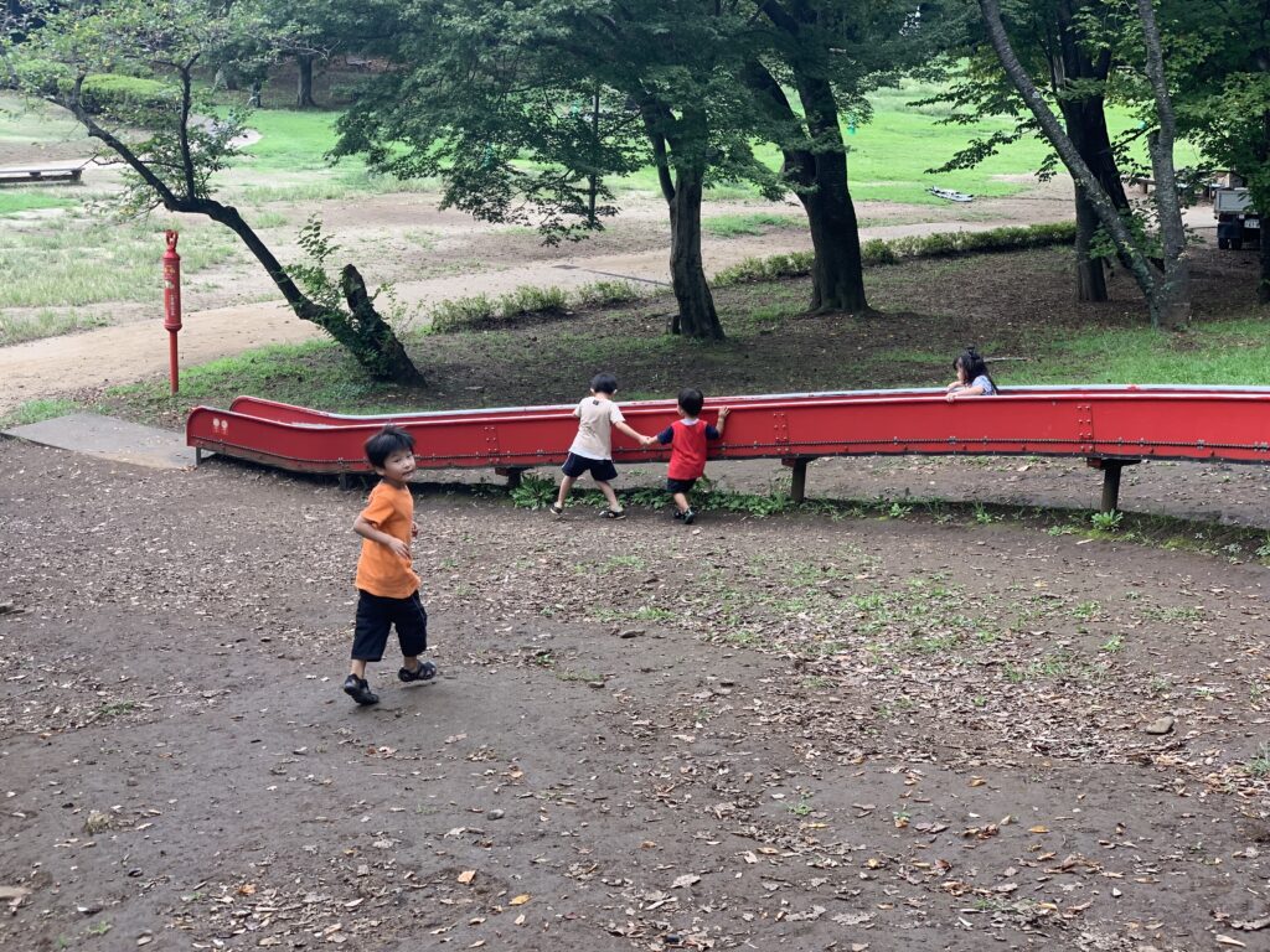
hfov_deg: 36.8
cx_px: 635
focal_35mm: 52
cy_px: 476
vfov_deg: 28.0
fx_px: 1908
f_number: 2.4
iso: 20
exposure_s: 1/122
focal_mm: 6
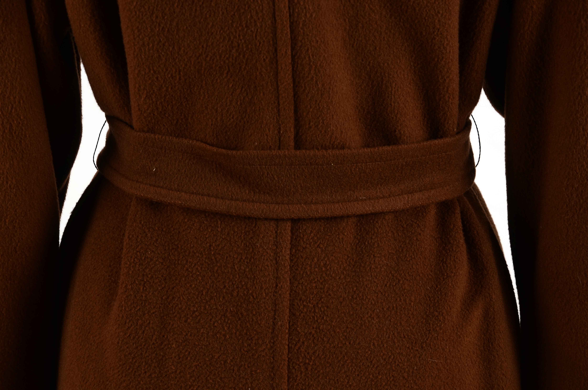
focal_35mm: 158
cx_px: 294
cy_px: 195
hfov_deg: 13.1
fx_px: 2567
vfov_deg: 8.7
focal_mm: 105
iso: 160
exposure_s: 1/80
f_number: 8
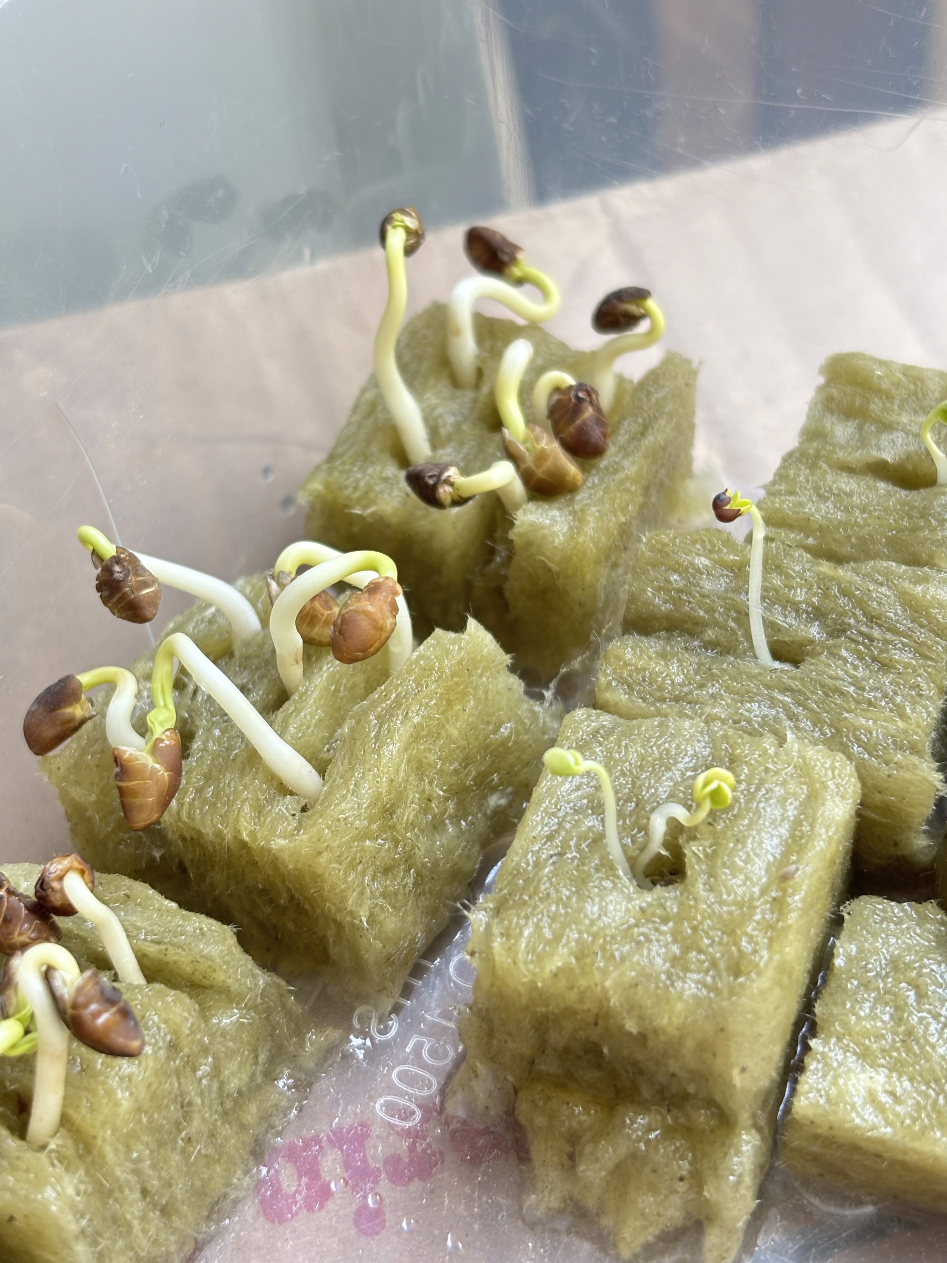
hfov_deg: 28.0
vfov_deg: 36.8
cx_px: 474
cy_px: 632
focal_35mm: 52
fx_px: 1897
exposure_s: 1/60
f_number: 1.6
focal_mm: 5.96
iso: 80
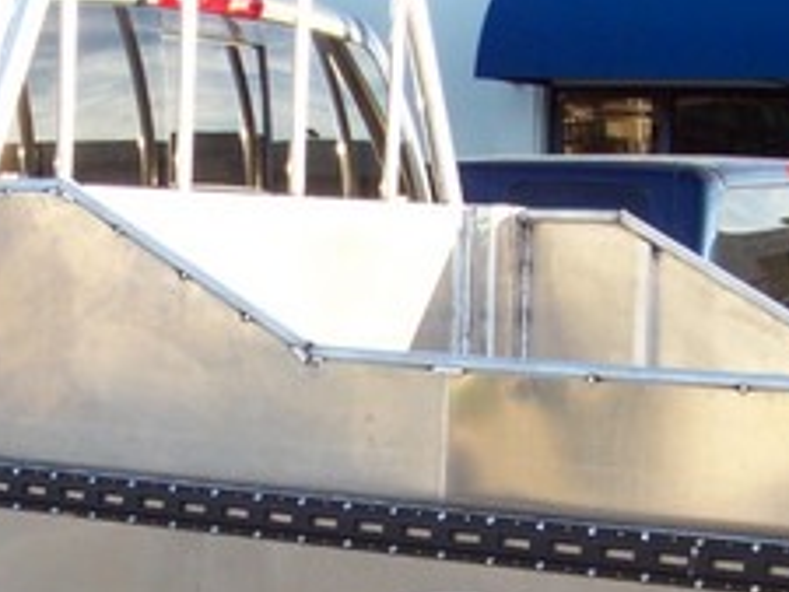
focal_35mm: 112
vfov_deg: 13.1
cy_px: 548
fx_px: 2554
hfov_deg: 17.5
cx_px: 330
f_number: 2.8
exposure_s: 1/160
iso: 72
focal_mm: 5.85
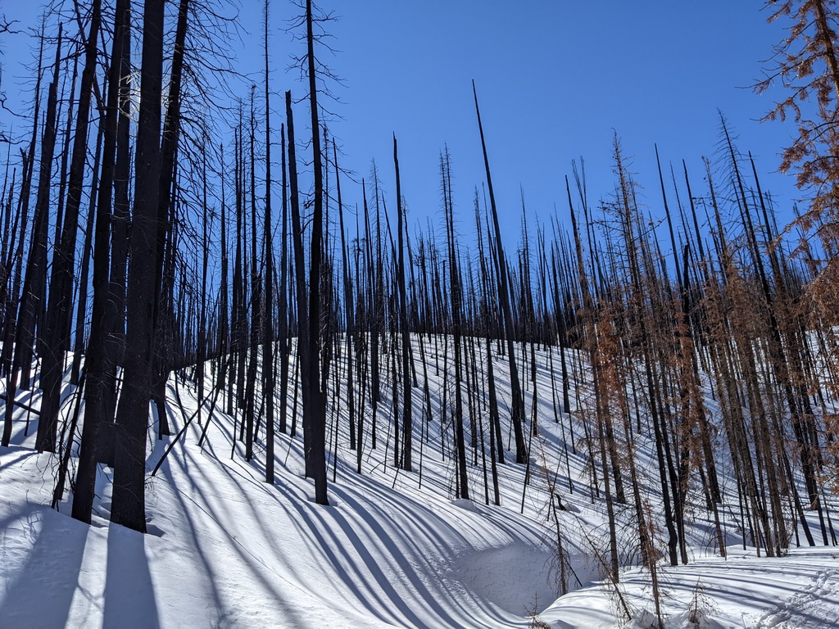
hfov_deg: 65.3
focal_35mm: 27
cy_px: 314
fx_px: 654
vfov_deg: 51.4
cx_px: 420
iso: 59
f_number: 1.8
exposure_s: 1/7812
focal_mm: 4.44
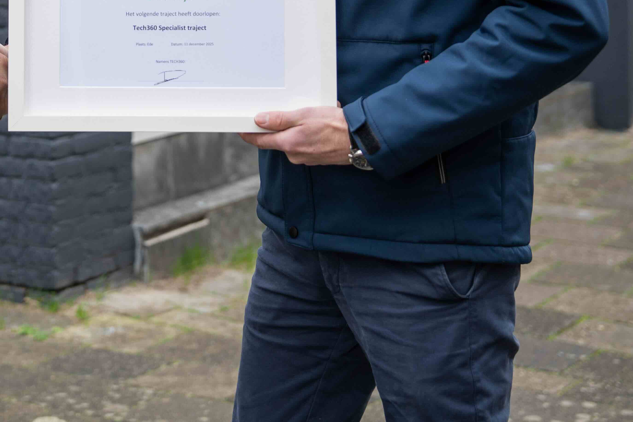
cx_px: 44
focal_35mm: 120
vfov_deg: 11.2
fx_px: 2110
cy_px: -108
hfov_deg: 16.8
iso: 100
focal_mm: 47
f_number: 2.8
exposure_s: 1/125
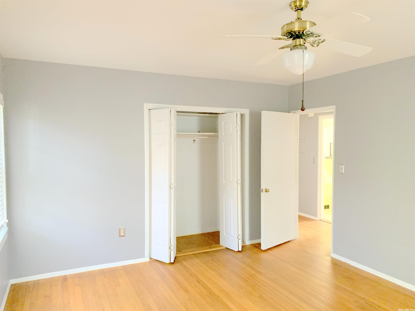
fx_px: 312
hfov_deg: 67.3
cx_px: 208
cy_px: 156
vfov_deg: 53.1
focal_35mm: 26
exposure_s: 1/53
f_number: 1.8
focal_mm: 4.25
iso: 400
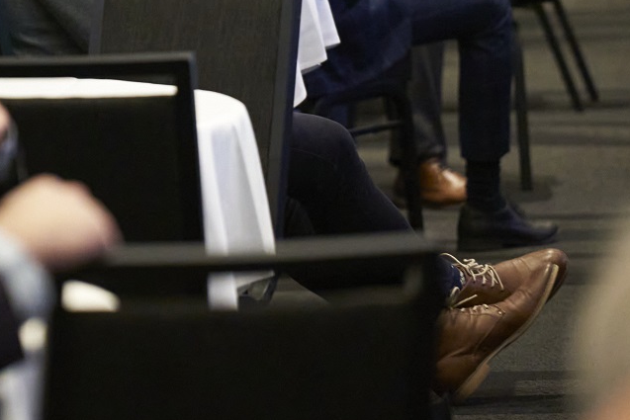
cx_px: 1
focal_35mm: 457
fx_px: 7999
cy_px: -54
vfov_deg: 3.0
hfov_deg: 4.5
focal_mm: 200
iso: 16000
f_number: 4
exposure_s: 1/160
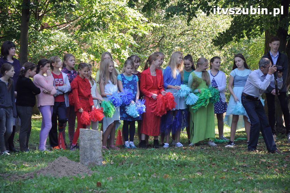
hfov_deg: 13.1
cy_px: 96
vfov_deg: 8.7
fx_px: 1268
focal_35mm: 158
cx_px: 145
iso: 400
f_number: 5.6
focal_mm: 105
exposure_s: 1/125
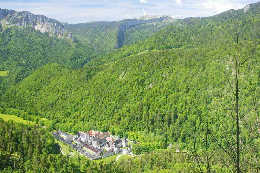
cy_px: 86
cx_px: 130
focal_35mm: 34
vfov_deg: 38.4
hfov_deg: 55.1
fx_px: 249
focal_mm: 23
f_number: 8
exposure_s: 1/50
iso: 200
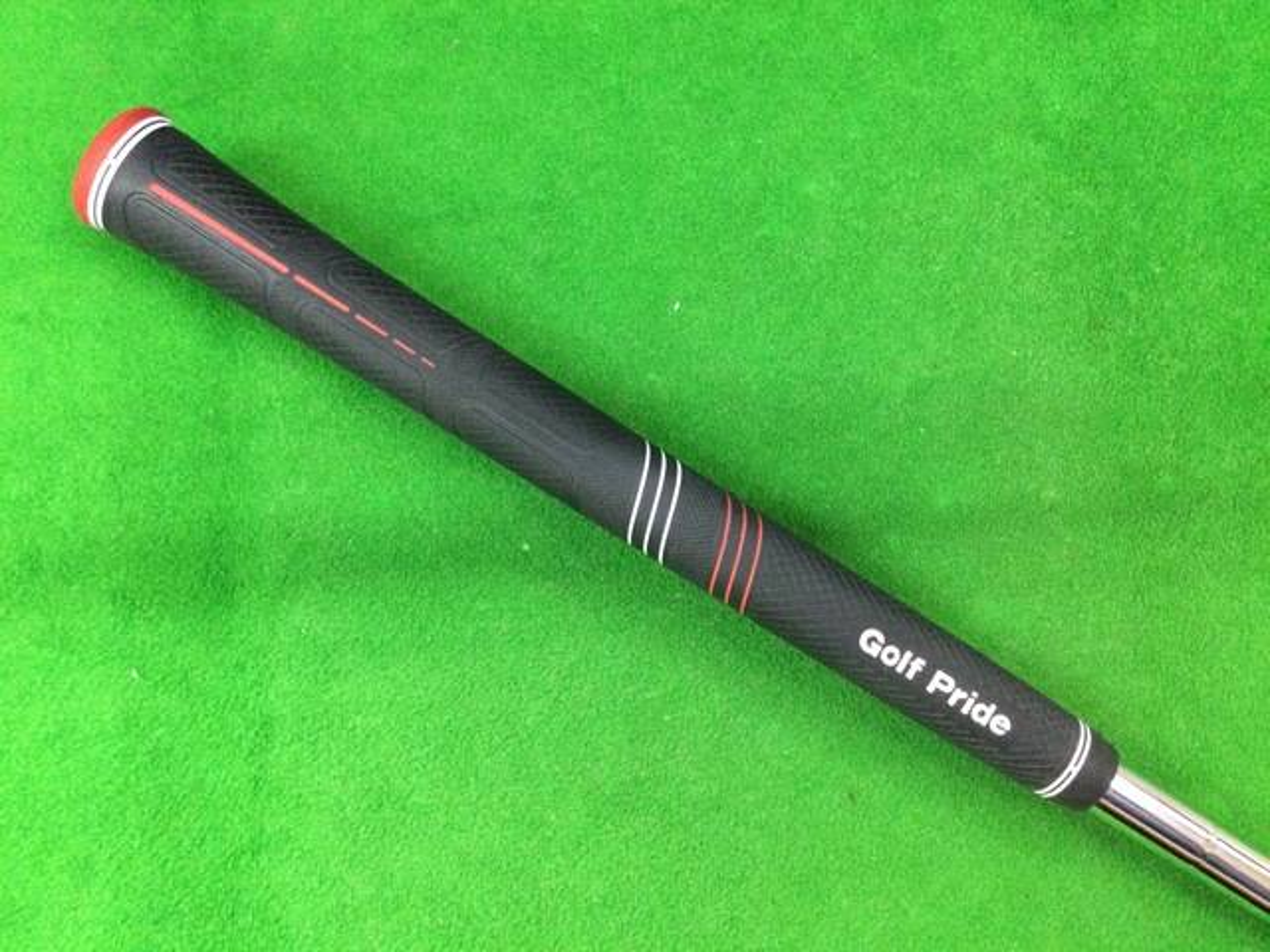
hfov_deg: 58.4
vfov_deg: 45.4
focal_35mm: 31
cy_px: 476
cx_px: 635
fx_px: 1137
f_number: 2.4
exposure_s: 1/30
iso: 250
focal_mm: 3.3
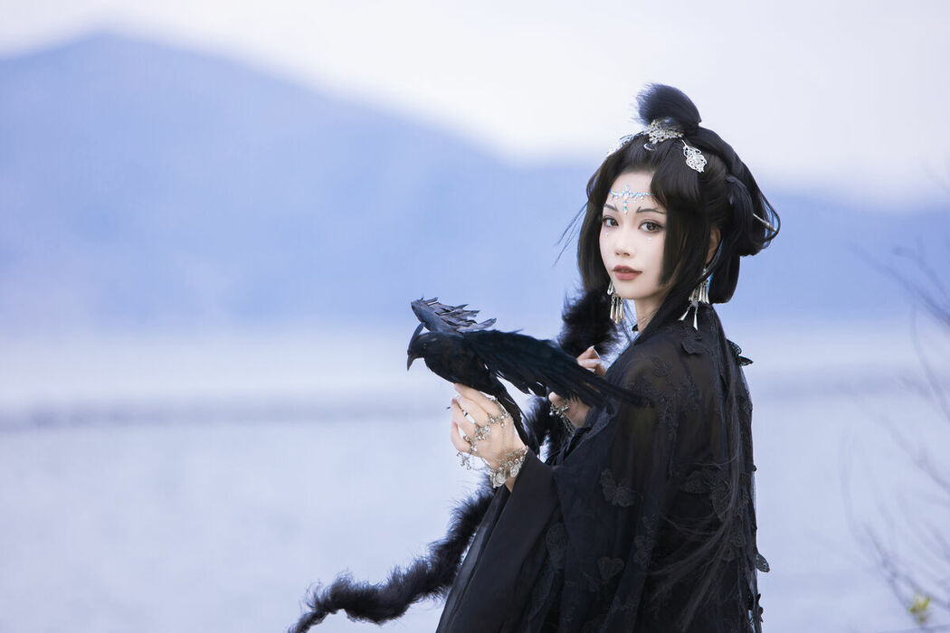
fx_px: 5277
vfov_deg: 6.9
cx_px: 475
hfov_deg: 10.3
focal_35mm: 200
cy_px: 316
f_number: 3.5
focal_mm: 200
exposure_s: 1/400
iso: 125
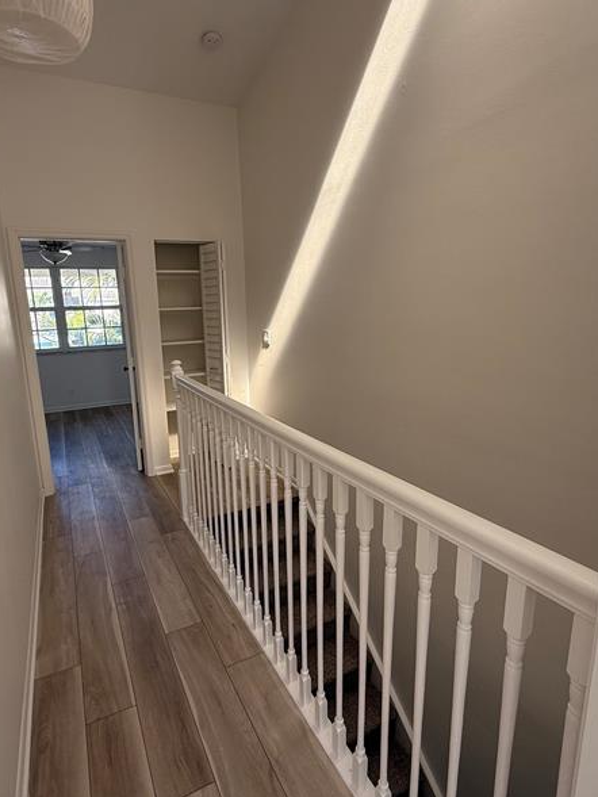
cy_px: 395
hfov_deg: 68.5
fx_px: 437
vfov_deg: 84.7
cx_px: 267
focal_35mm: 19
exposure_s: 1/114
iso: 64
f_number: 2.2
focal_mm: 2.22
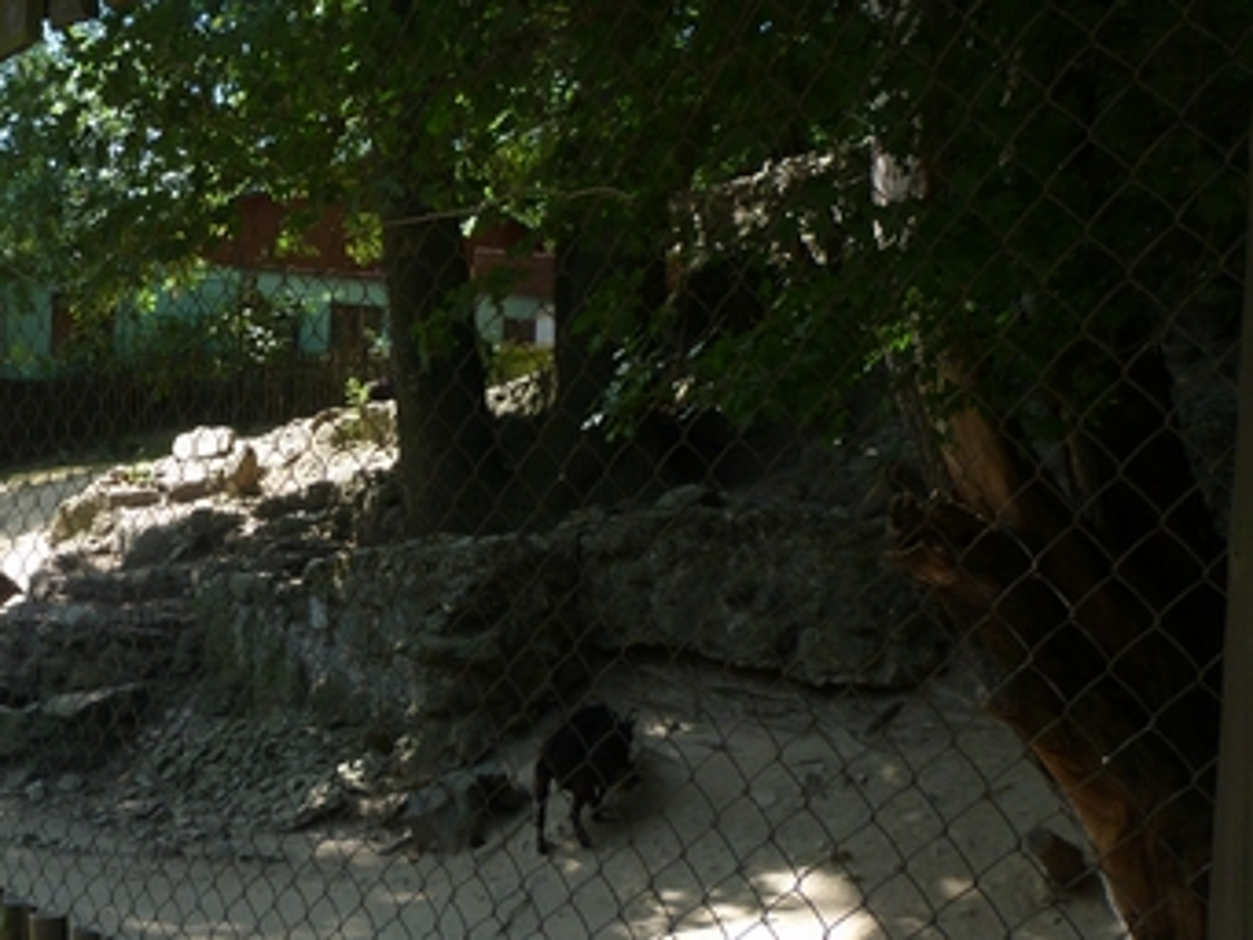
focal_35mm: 44
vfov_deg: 32.7
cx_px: 220
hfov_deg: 40.8
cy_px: 595
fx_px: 1593
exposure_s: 1/160
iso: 100
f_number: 3.6
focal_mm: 4.5
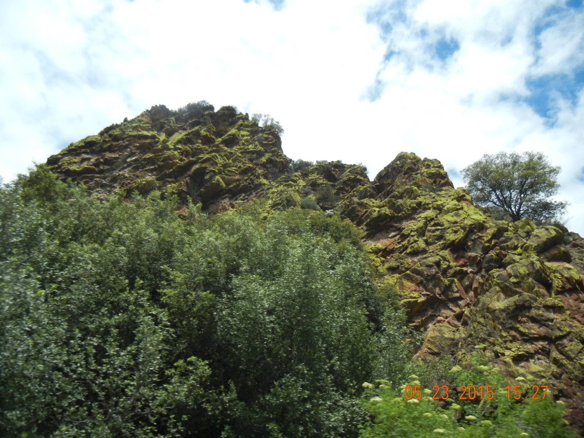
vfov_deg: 46.8
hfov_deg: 60.0
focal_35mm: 30
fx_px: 506
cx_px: 292
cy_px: 219
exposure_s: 1/449
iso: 160
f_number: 7
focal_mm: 5.4
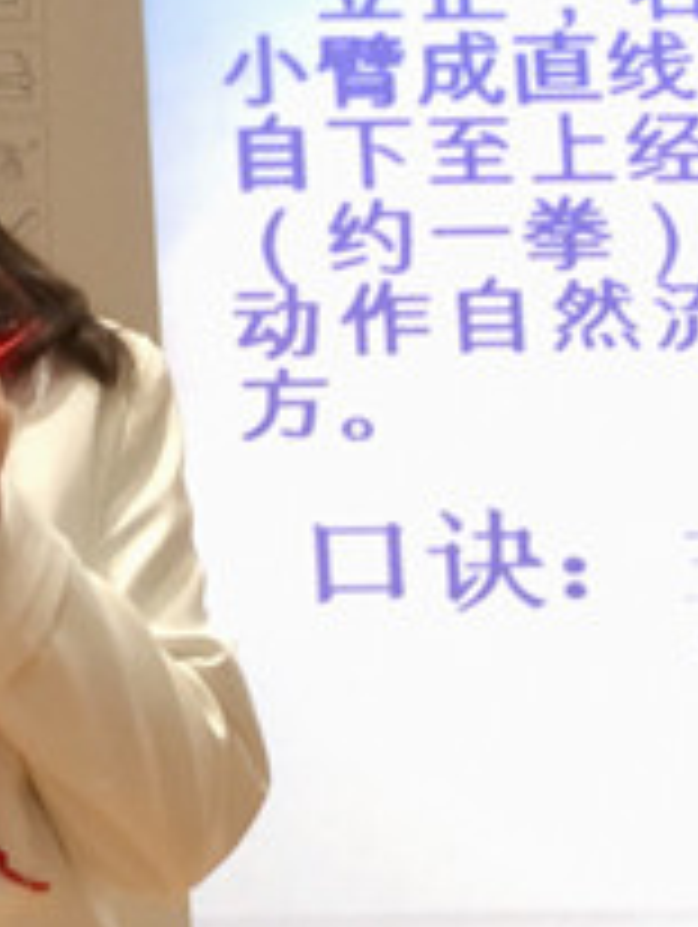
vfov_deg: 11.7
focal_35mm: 166
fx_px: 4454
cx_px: -212
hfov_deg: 8.8
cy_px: -50
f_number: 2.8
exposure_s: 1/30
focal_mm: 6.6
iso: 160
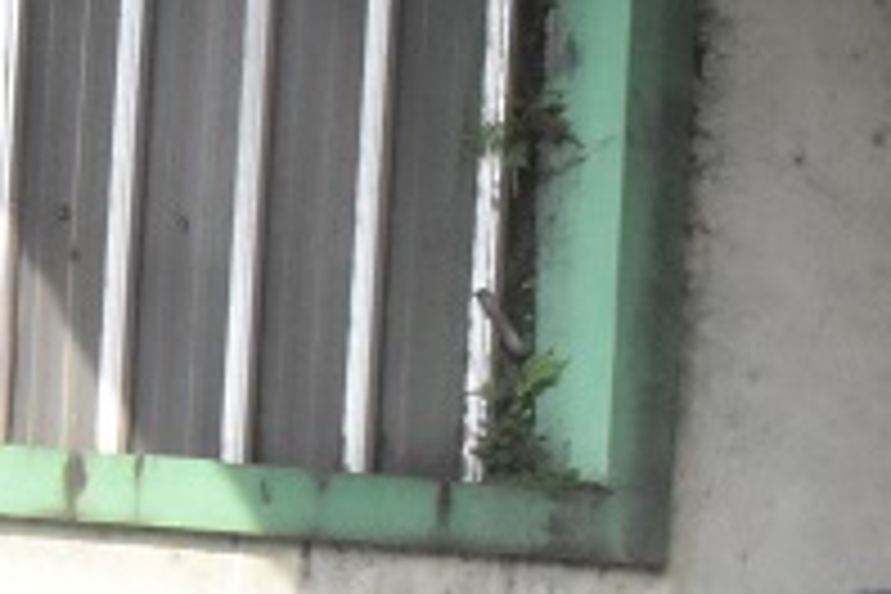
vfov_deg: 6.1
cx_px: -1395
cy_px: 871
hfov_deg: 8.3
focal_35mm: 225
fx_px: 5558
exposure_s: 1/125
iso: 2500
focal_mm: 29
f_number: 27
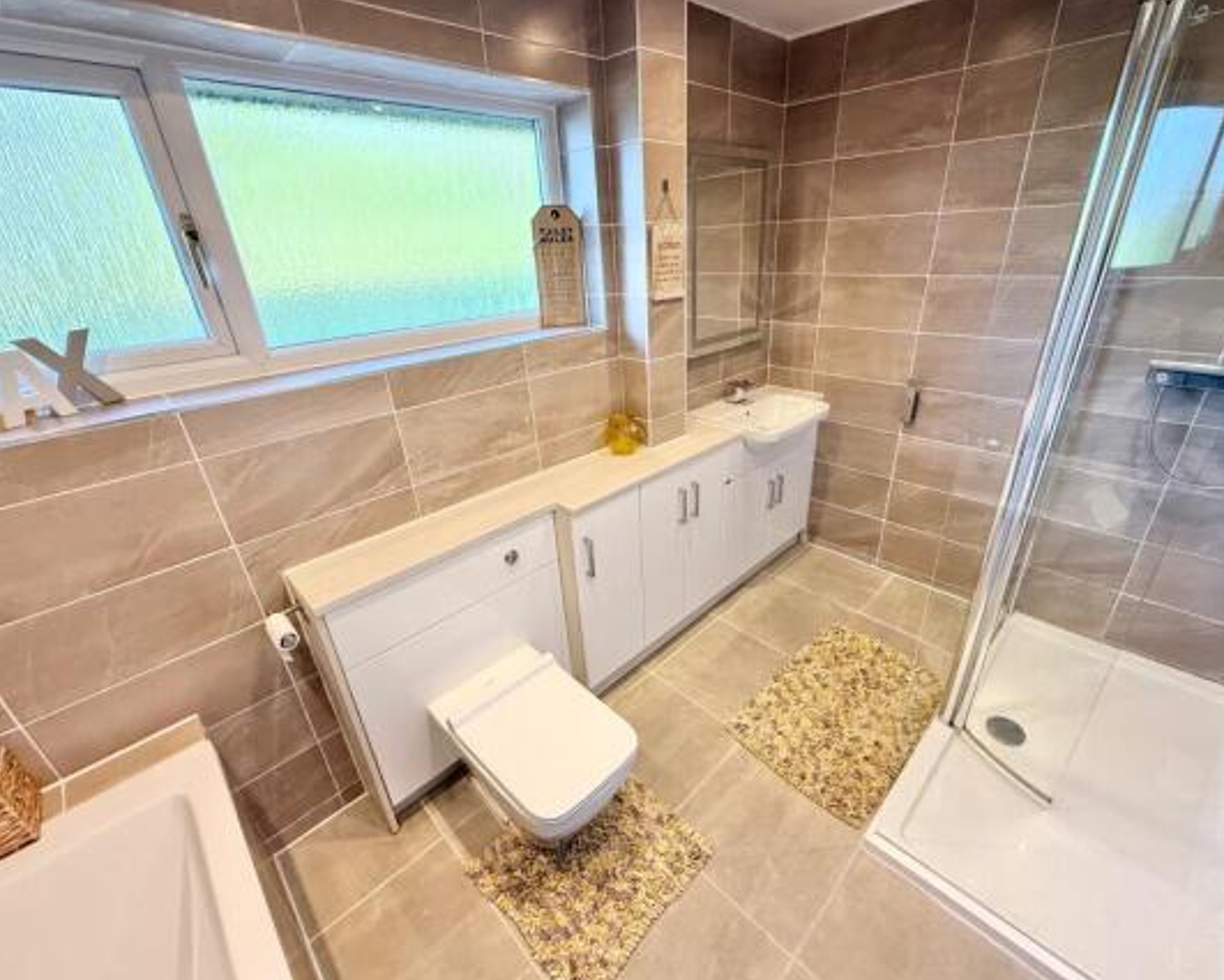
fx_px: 543
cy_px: 490
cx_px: 635
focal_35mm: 15
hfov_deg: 96.7
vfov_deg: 84.1
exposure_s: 1/100
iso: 250
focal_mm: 2.22
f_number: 2.2
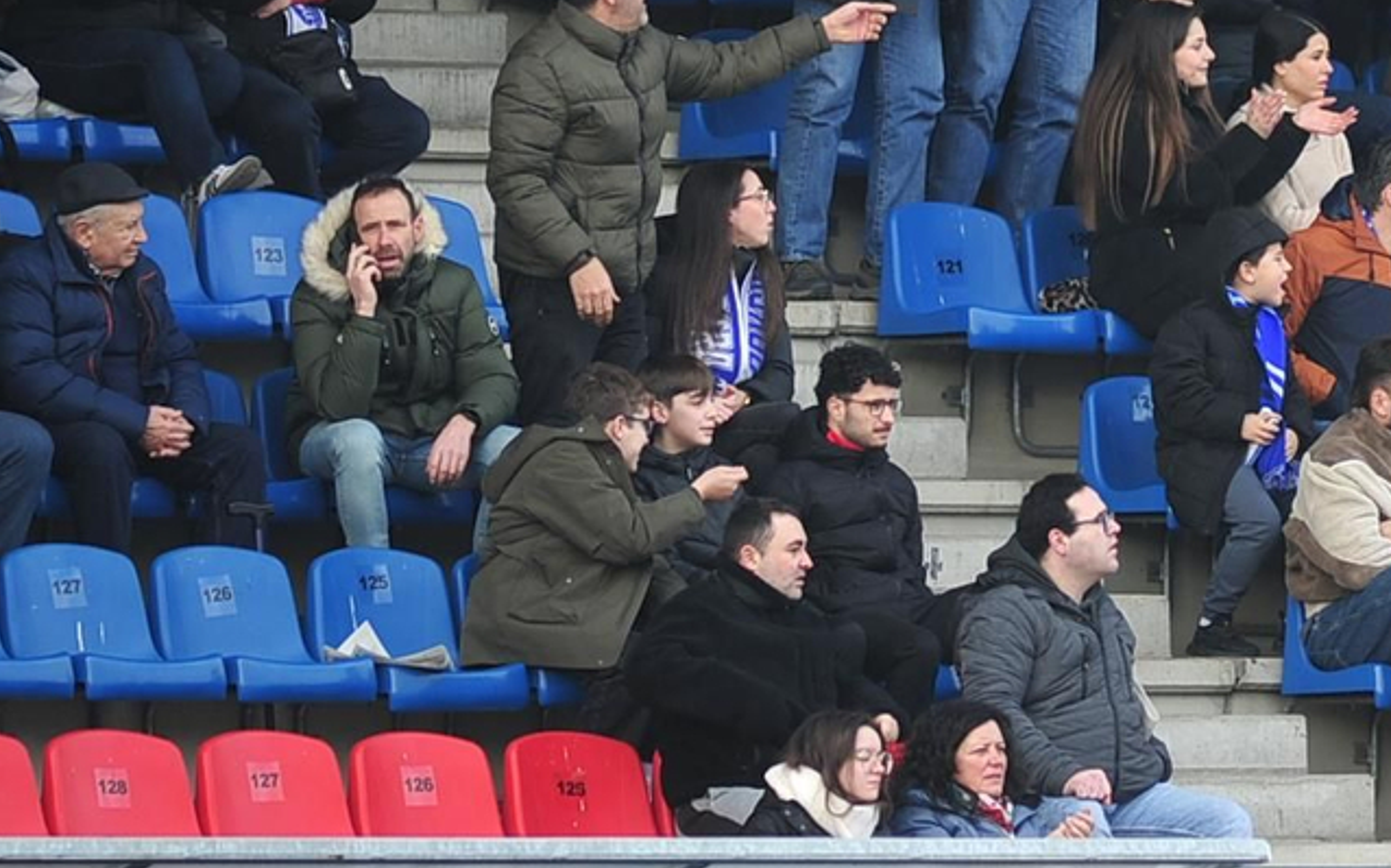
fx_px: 29061
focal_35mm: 767
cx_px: 1323
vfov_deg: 1.7
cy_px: 104
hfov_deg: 2.7
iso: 400
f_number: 2.8
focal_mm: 300
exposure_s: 1/1250
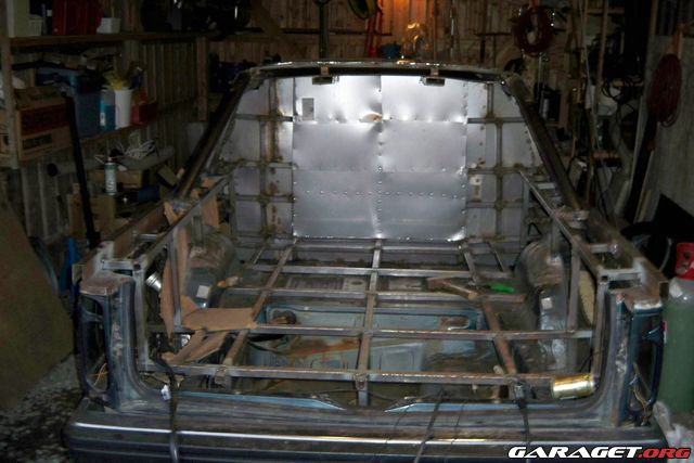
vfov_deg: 36.0
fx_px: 713
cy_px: 232
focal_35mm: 37
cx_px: 347
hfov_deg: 51.9
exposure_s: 1/30
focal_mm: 7.9
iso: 200
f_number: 3.1
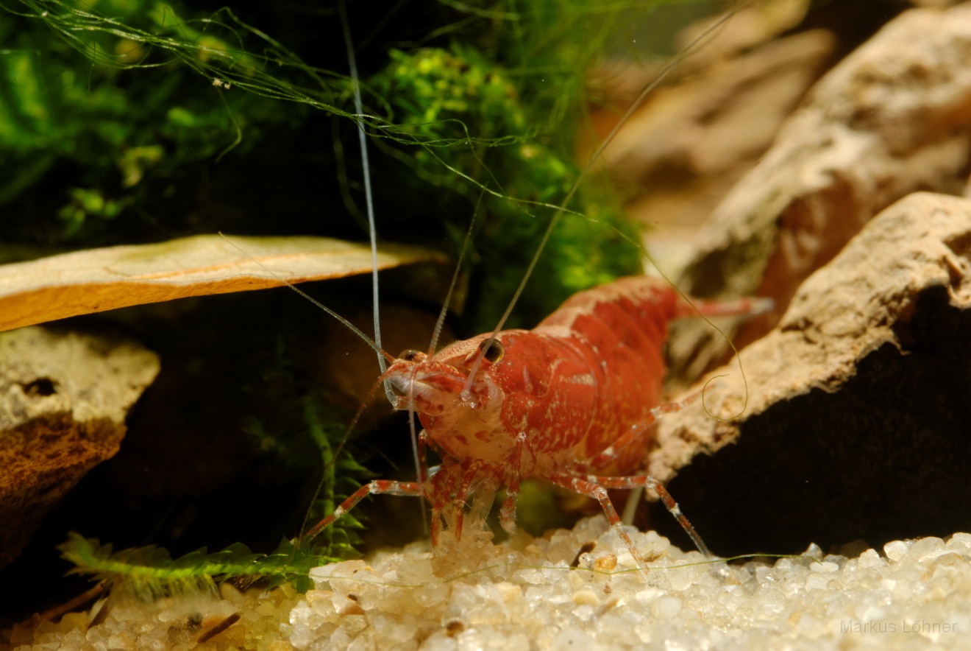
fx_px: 4051
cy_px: 326
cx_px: 486
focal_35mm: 150
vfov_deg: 9.2
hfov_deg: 13.7
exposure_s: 1/125
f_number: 32
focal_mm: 100
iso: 100
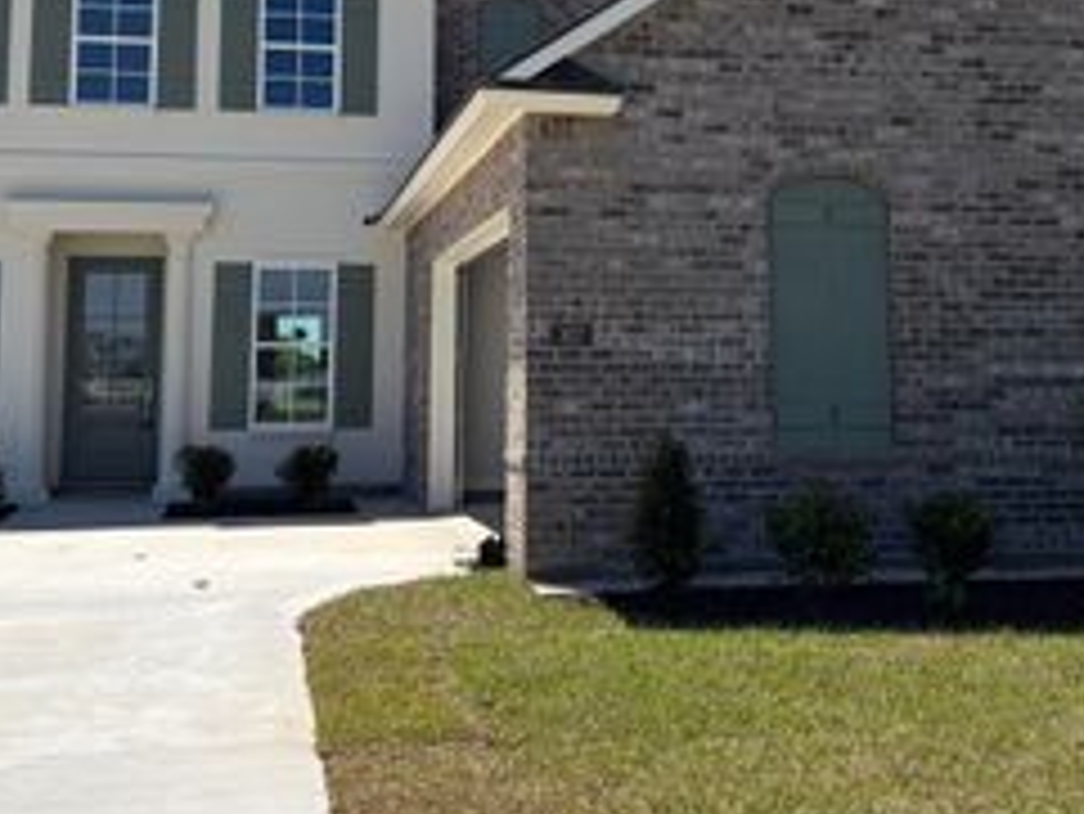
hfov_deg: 35.5
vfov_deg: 26.6
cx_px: 607
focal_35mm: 54
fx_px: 1692
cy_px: 169
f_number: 1.6
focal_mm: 5.96
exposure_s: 1/4065
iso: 50
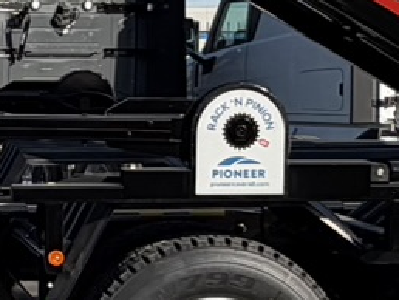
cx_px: -178
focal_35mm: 111
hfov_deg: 16.3
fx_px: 1281
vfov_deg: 13.4
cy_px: 148
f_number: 2.2
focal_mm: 2.22
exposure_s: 1/888
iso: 20
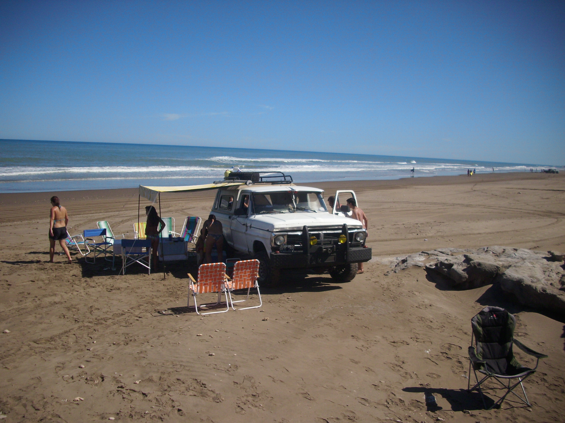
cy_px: 212
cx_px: 282
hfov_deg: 58.4
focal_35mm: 31
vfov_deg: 45.4
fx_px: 506
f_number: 5.6
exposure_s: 1/647
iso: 50
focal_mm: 6.2
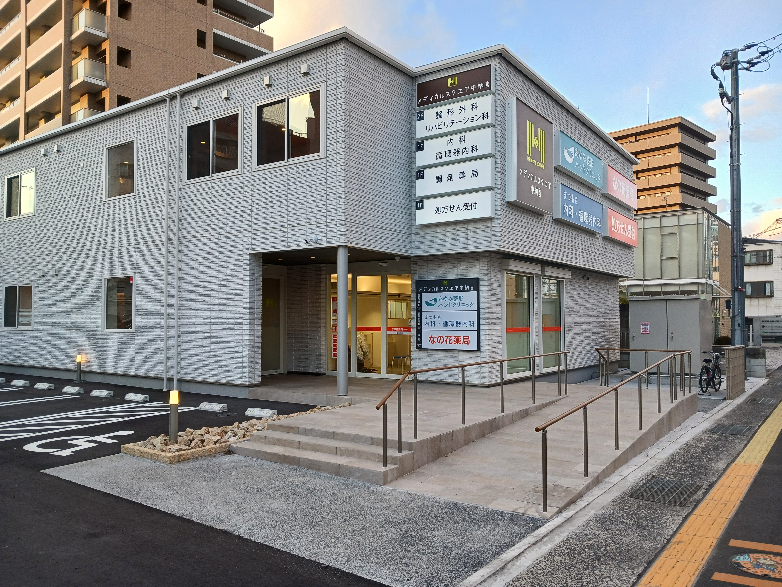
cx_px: 391
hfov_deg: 65.3
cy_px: 294
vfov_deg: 51.4
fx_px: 610
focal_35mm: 27
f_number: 1.8
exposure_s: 1/50
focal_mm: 4
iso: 32
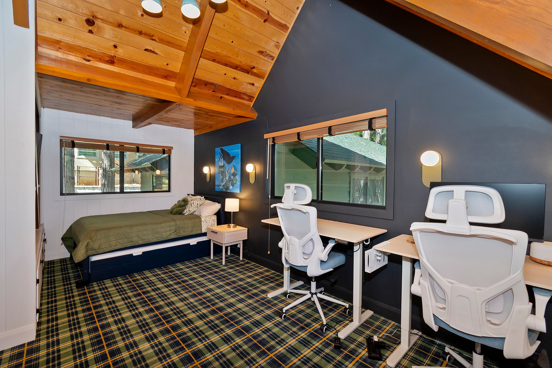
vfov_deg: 77.3
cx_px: 276
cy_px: 184
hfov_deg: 100.4
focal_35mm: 15
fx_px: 230
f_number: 8
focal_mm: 10
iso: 400
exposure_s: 1/30
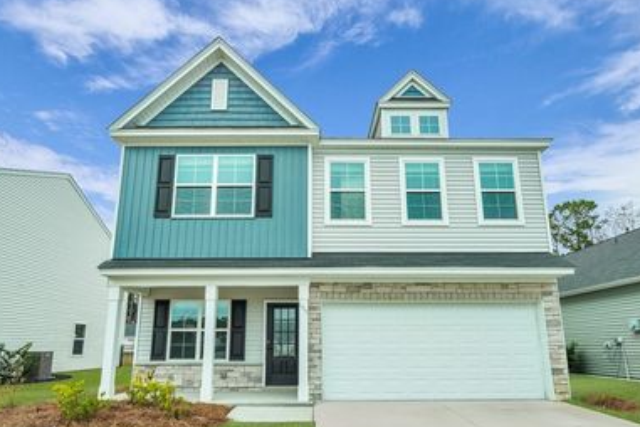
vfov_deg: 57.2
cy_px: 268
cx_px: 316
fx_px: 385
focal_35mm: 22
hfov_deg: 79.5
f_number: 9
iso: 320
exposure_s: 1/250
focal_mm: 16.5
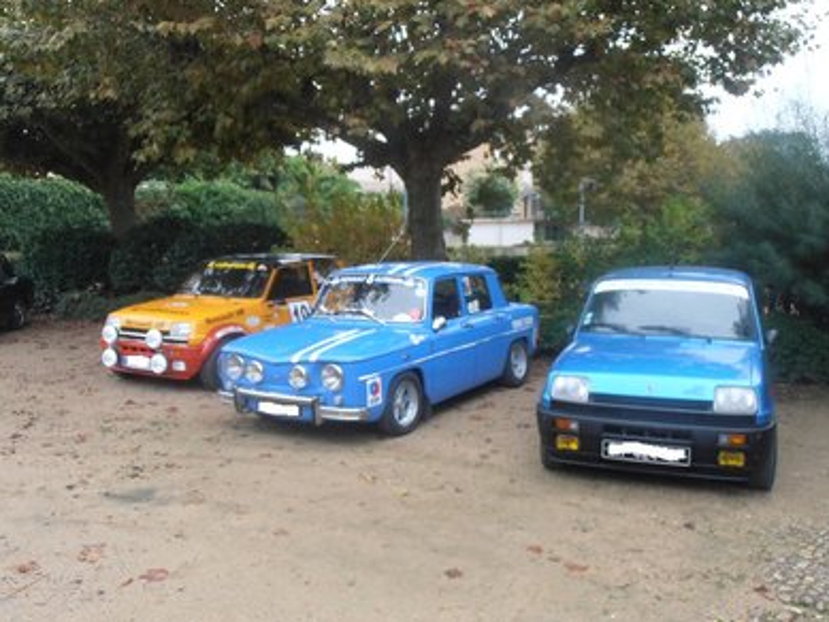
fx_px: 910
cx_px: 424
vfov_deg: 37.7
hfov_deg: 49.0
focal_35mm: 38
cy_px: 307
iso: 125
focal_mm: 6.61
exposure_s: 1/40
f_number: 3.9
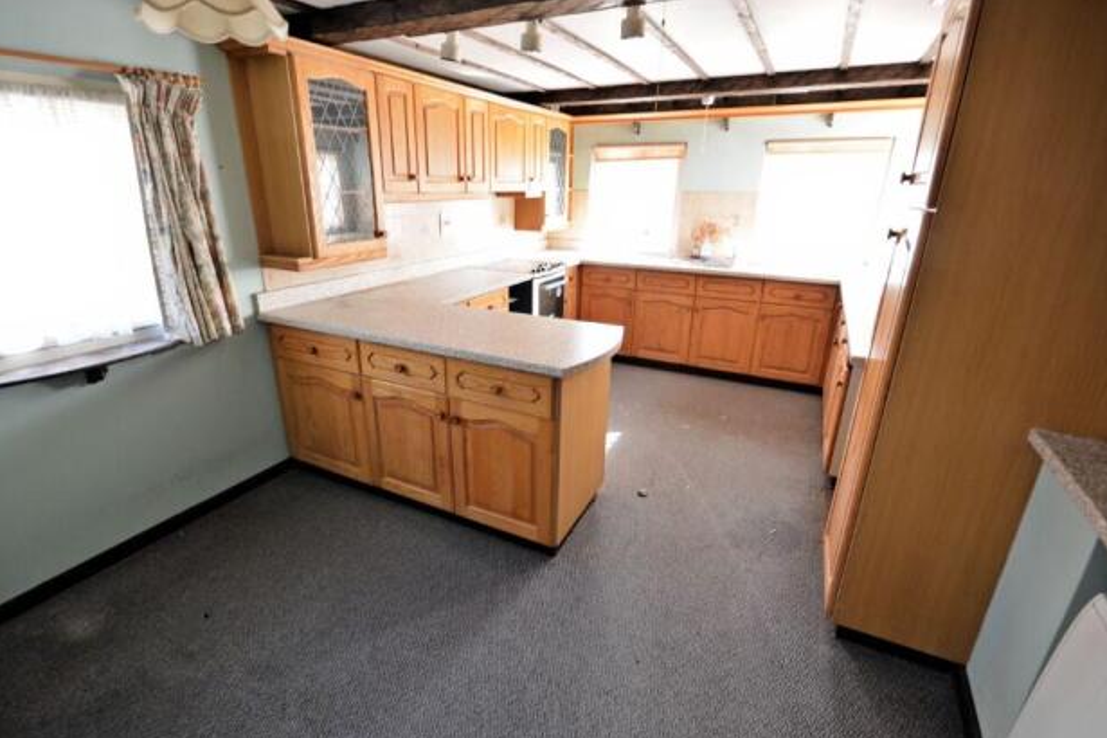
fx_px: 492
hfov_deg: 96.7
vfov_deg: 73.7
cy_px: 363
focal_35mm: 16
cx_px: 531
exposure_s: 1/5
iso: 400
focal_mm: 10
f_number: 8
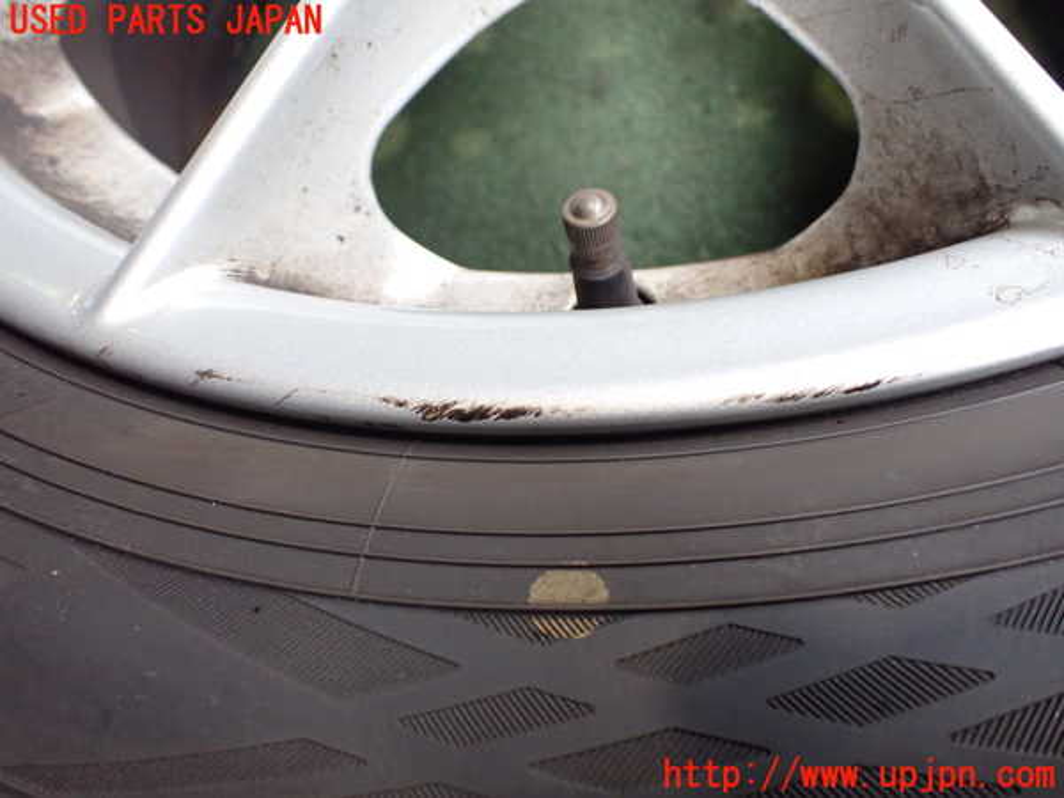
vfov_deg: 46.8
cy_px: 399
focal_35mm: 30
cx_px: 532
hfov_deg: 60.0
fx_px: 922
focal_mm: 5.4
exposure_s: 1/125
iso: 640
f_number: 2.3
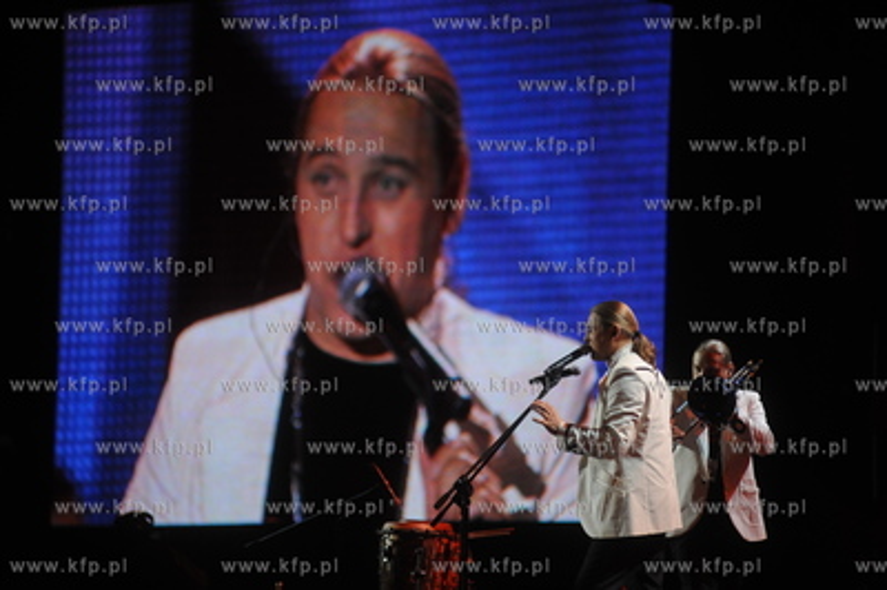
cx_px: 444
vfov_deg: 6.9
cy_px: 295
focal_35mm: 200
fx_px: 4924
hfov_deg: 10.3
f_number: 2.8
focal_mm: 200
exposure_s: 1/200
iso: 800
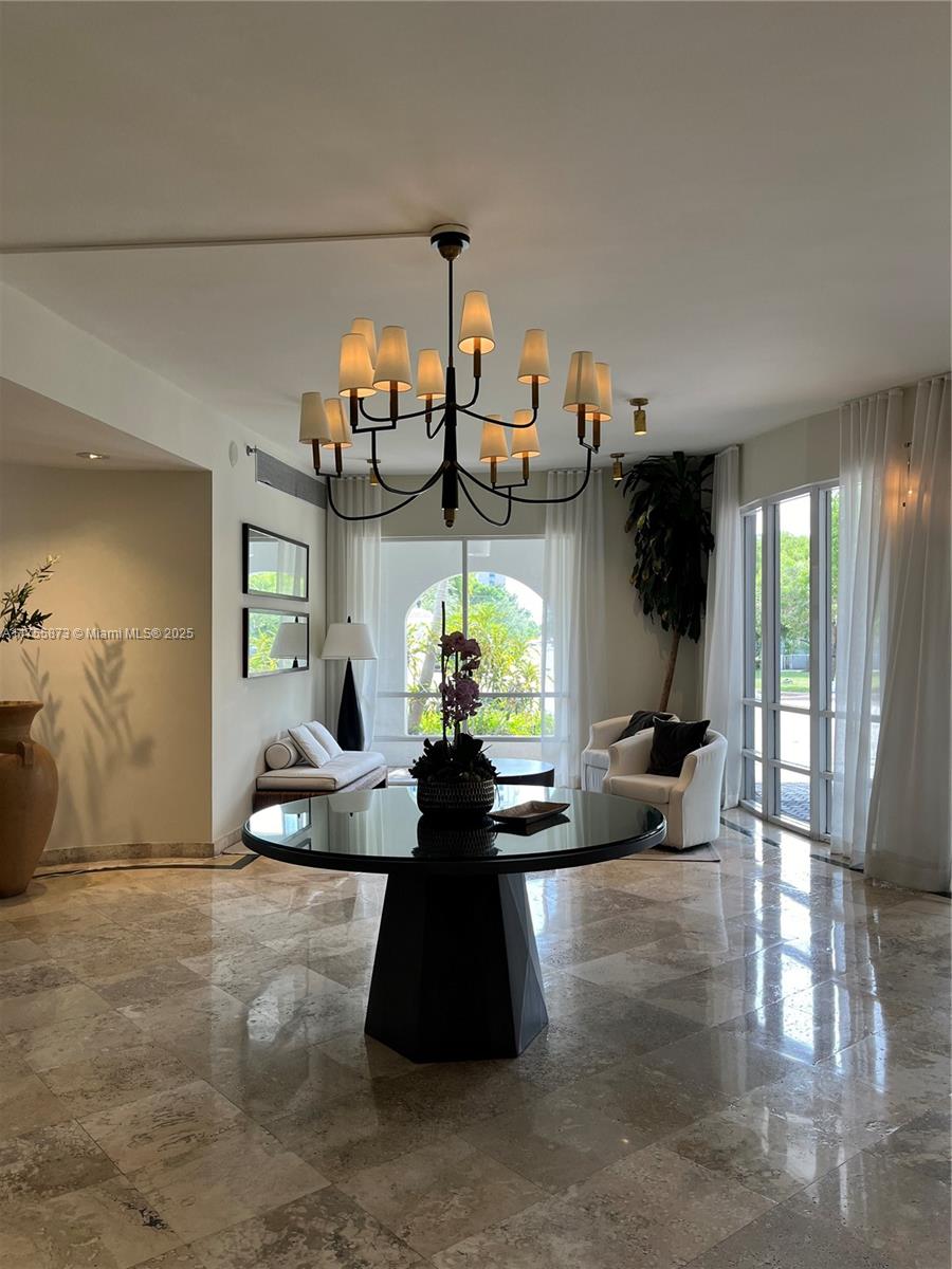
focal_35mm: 26
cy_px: 634
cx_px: 476
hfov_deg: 53.1
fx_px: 953
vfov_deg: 67.3
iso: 80
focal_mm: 5.1
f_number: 1.6
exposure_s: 1/120
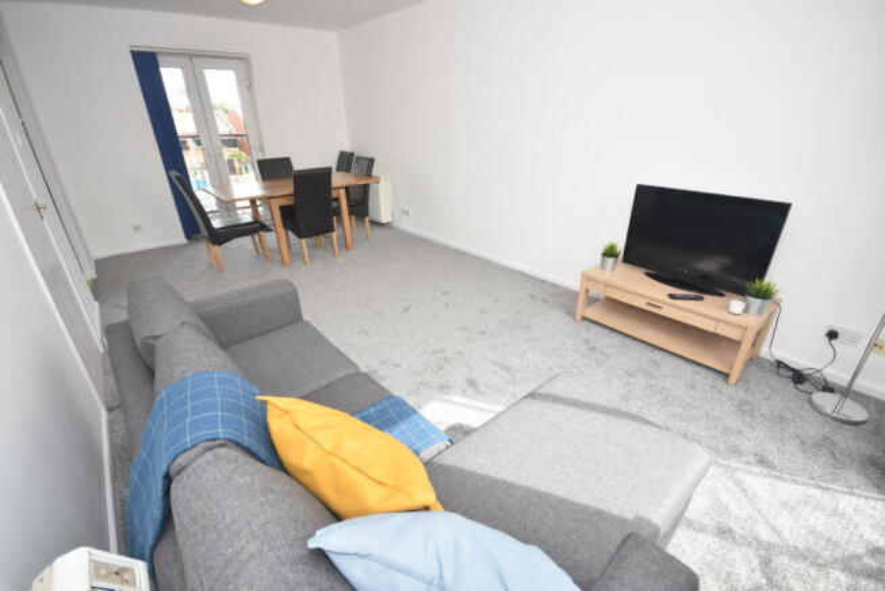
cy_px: 296
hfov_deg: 100.4
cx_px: 442
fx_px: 369
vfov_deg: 77.4
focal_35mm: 15
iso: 200
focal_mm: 10
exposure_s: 1/100
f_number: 5
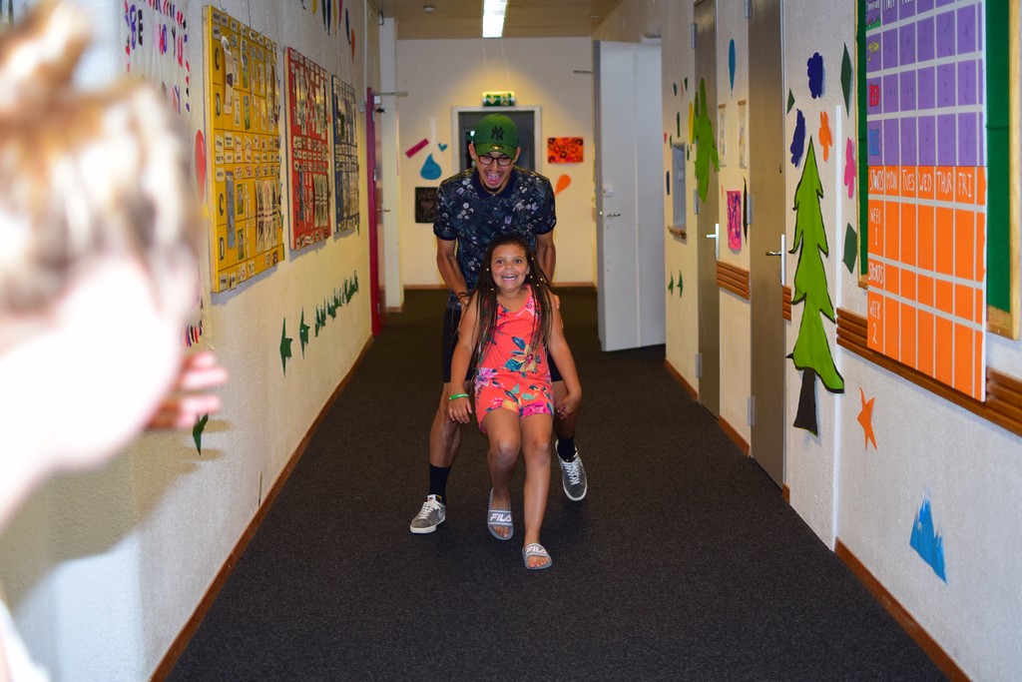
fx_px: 1491
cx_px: 511
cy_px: 341
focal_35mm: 52
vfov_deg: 25.8
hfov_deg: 37.8
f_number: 1.8
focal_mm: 35
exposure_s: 1/200
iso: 400
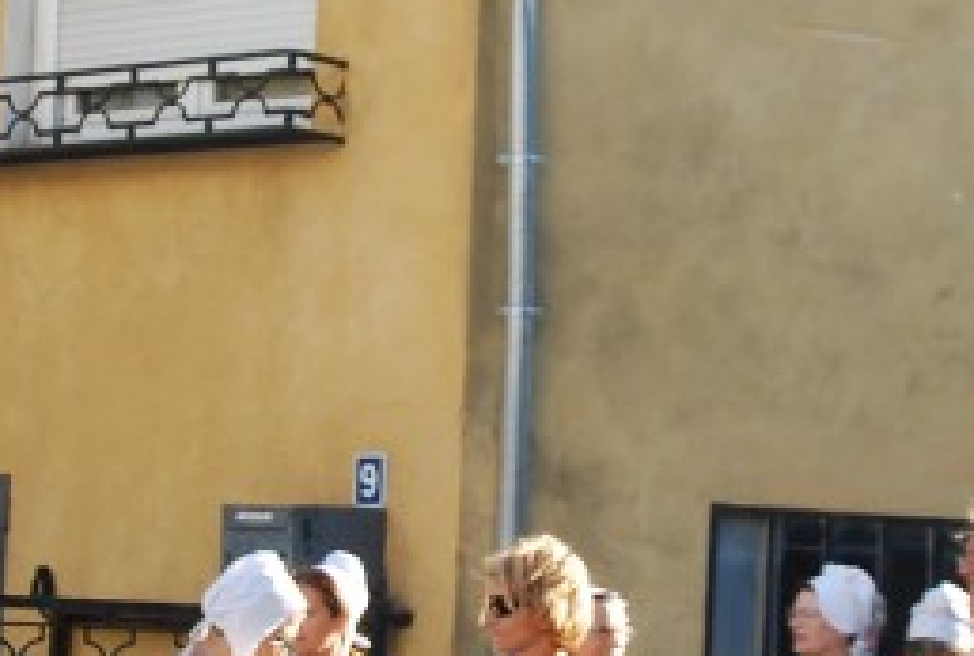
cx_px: 373
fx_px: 3392
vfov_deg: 11.0
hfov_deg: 16.3
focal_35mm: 125
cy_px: 391
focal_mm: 24
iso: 140
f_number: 5.6
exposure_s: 1/125
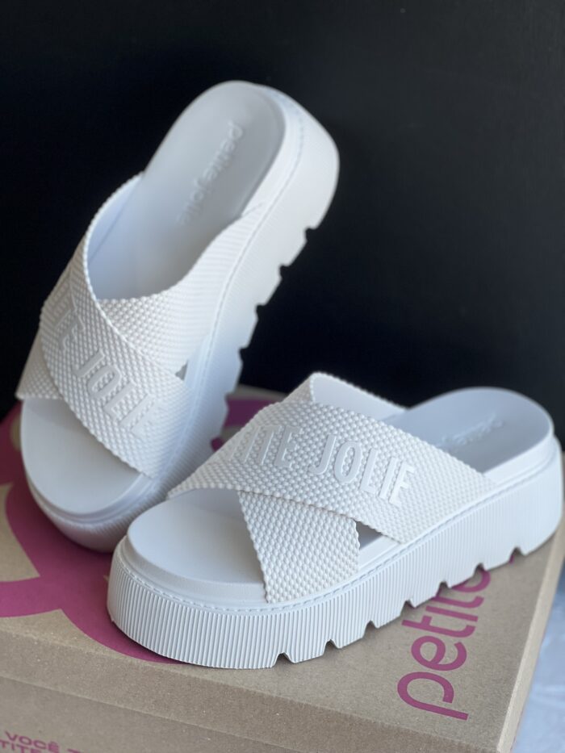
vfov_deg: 25.3
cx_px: 282
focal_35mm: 77
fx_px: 1675
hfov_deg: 19.1
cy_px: 376
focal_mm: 9
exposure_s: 1/121
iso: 80
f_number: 2.8
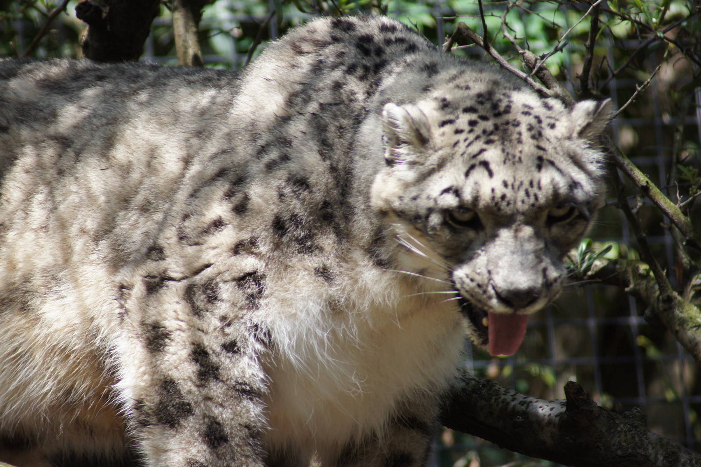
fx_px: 8758
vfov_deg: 3.1
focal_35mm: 450
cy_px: 234
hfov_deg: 4.6
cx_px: 350
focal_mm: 300
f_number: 5.6
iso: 500
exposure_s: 1/500
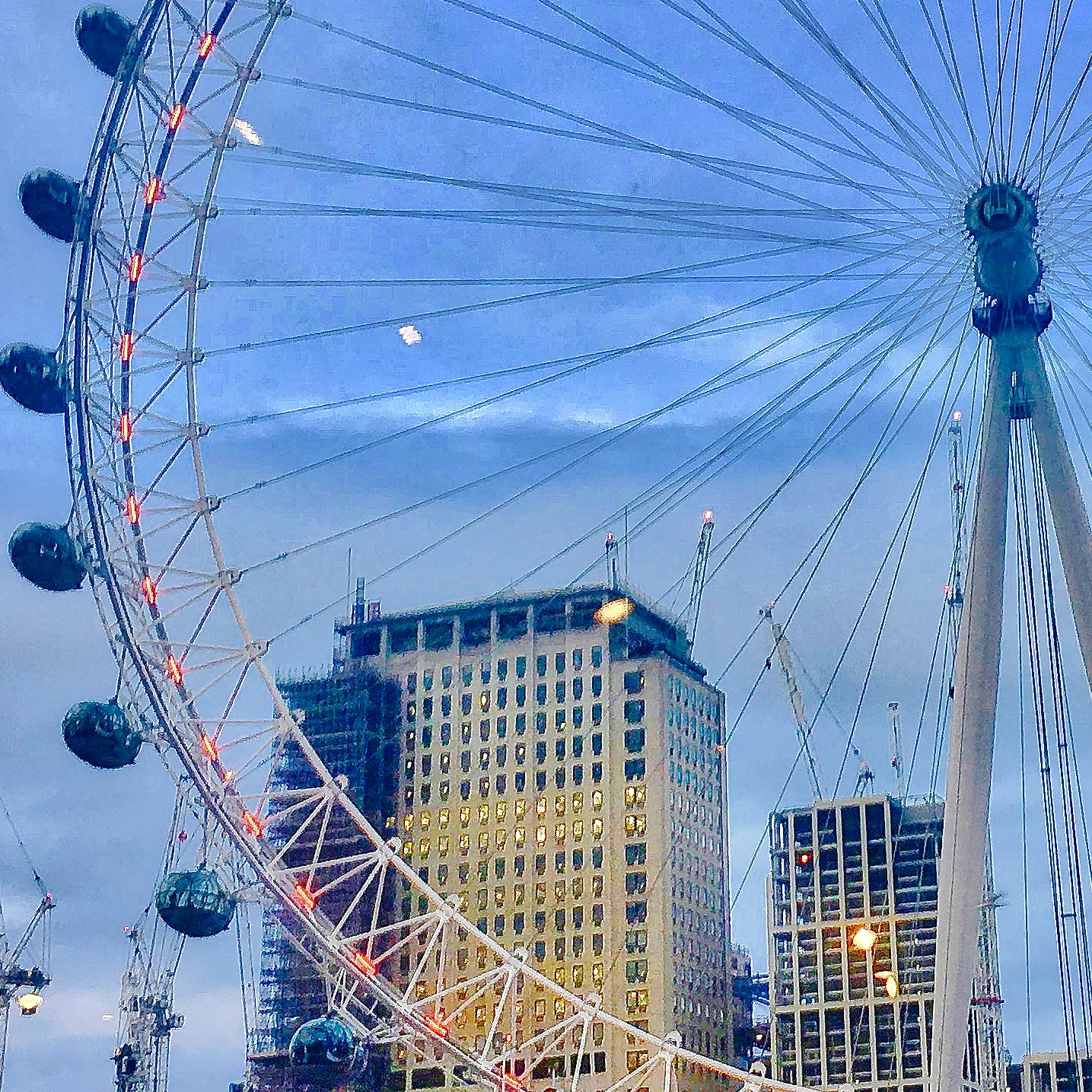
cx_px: 832
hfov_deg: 23.7
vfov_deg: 23.9
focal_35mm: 72
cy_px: 342
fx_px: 2570
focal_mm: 4.15
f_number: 2.2
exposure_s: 1/50
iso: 25
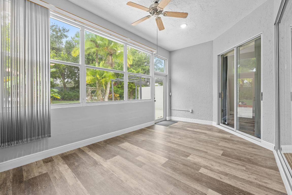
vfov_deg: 81.2
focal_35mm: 14
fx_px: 114
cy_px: 98
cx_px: 146
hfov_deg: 104.2
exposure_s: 1/30
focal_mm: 14
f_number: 8
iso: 500
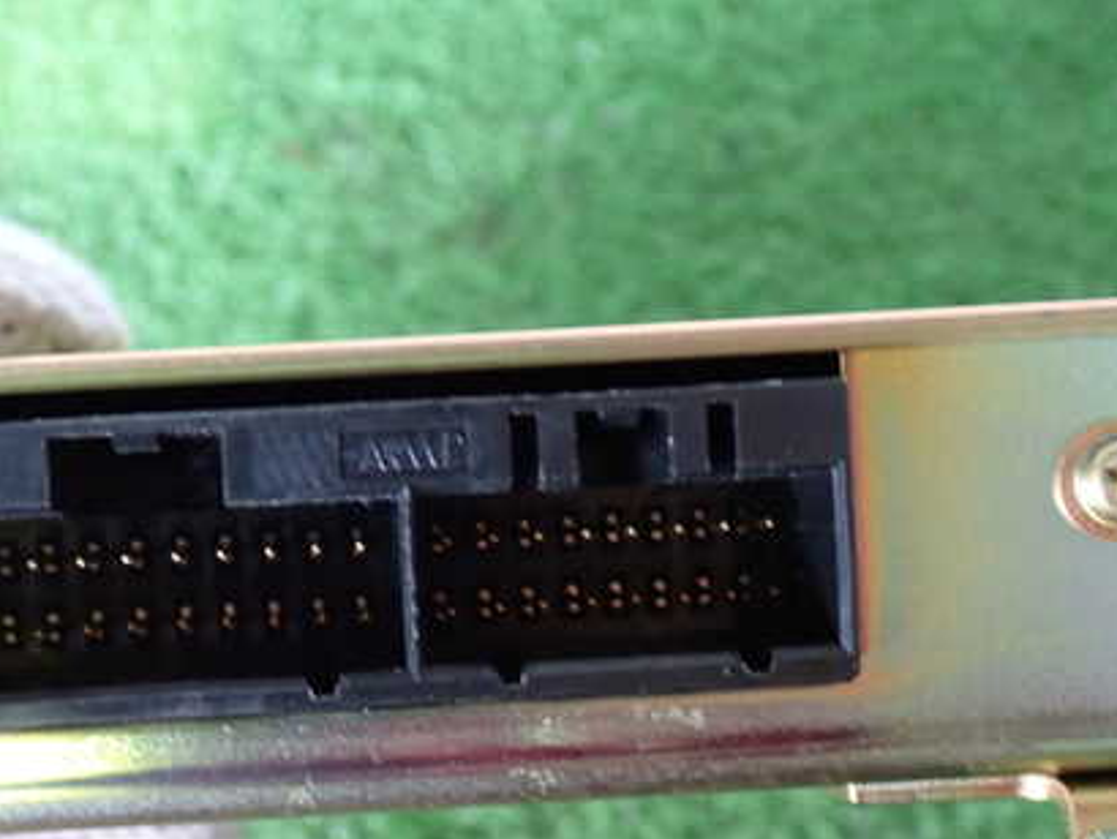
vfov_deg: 24.3
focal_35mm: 60
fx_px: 1937
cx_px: 379
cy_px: 545
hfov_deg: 31.9
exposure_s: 1/15
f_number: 2.8
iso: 800
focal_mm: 7.31
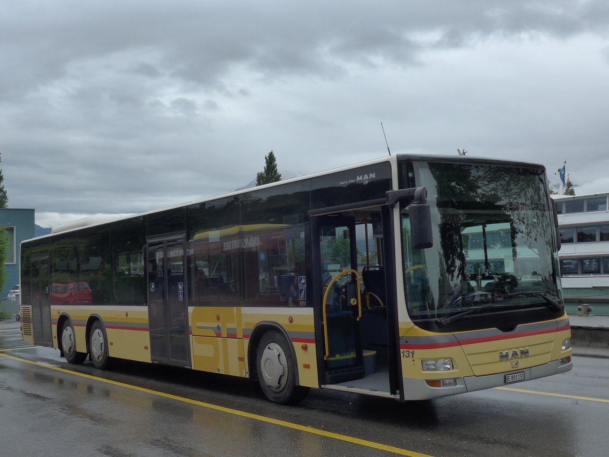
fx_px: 774
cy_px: 228
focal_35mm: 44
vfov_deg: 32.9
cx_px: 304
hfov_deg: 42.9
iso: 160
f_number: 4
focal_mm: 9
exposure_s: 1/640
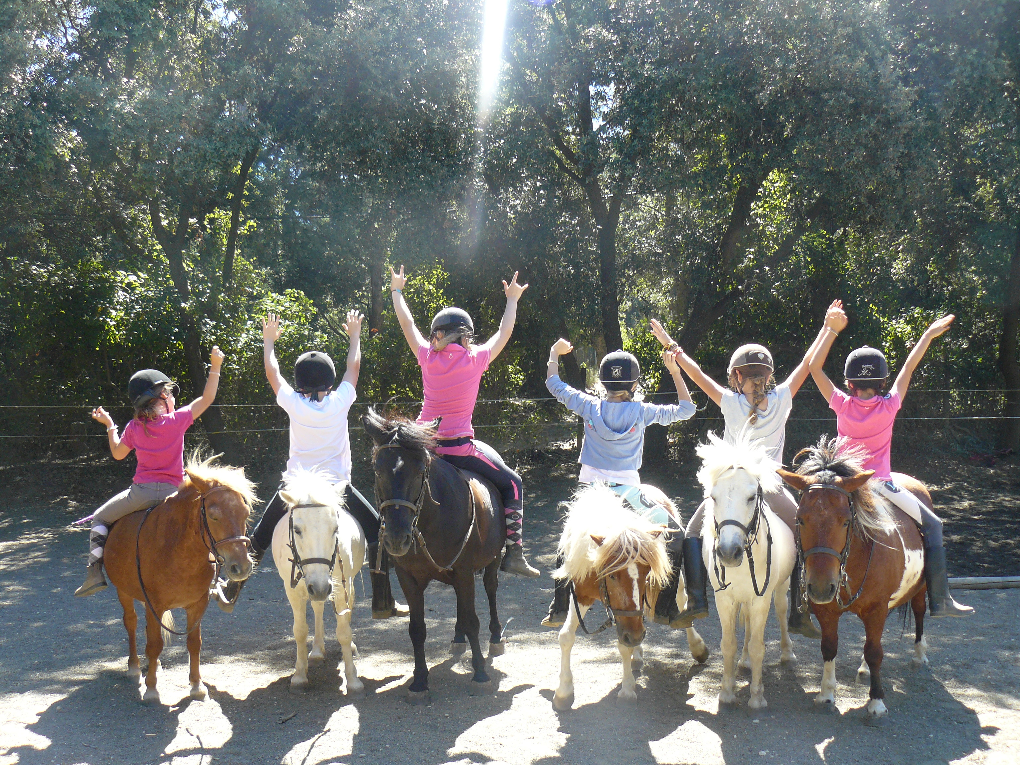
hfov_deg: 51.4
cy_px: 382
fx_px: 1061
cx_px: 510
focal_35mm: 36
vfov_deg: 39.7
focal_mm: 6
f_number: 3.6
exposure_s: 1/125
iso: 100
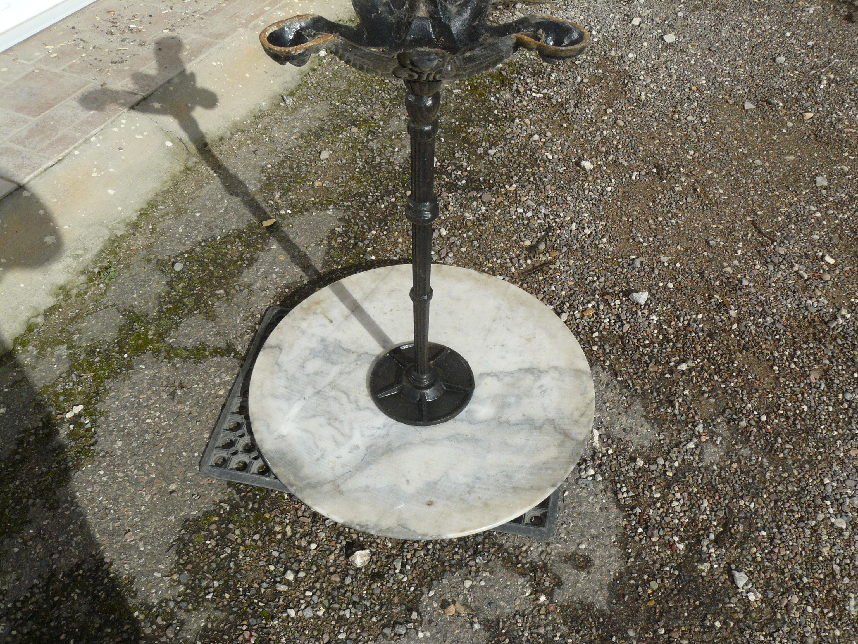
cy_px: 322
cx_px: 429
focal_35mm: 36
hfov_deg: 51.4
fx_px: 892
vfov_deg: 39.7
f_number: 6.3
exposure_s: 1/500
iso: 100
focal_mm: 6
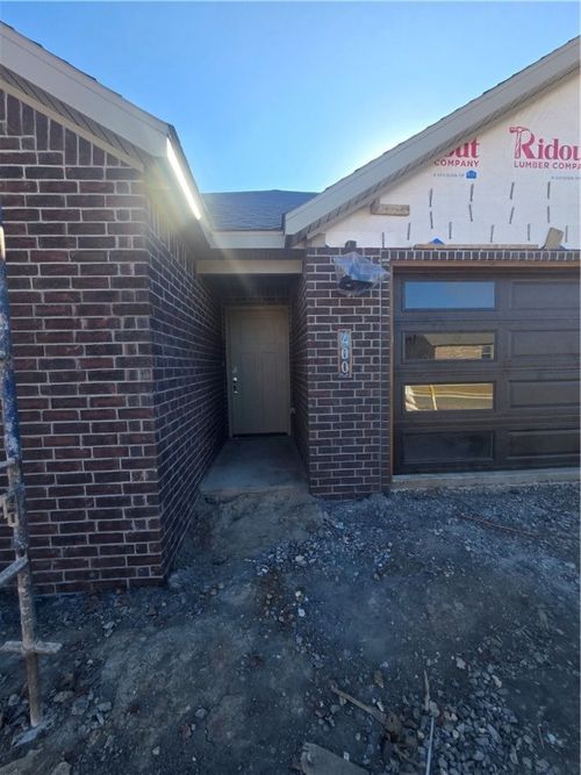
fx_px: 291
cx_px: 290
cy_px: 388
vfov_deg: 106.2
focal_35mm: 13
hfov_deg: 89.9
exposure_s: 1/761
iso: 50
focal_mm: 2.2
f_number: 2.2
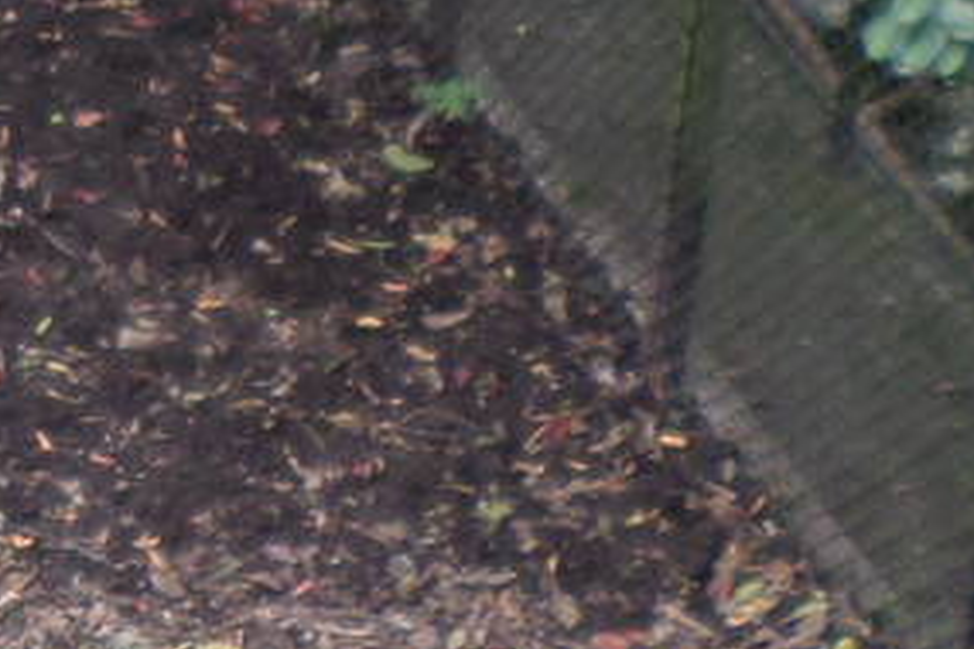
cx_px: -1288
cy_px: 44
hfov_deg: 11.7
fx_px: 3950
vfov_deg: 9.4
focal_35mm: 146
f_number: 2.5
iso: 80
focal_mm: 4.5
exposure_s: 1/45
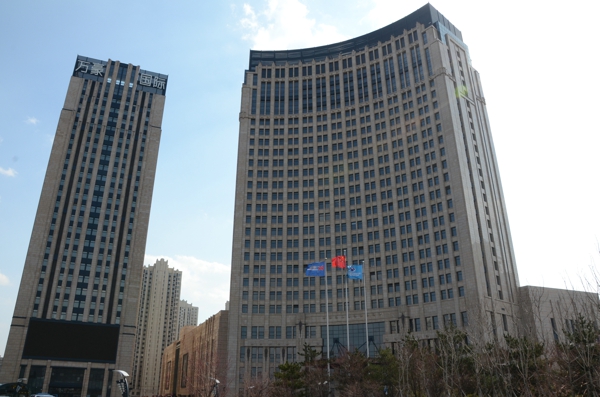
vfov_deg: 47.7
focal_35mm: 27
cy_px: 198
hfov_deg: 67.5
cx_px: 300
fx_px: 449
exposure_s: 1/500
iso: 500
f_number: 11
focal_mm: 18
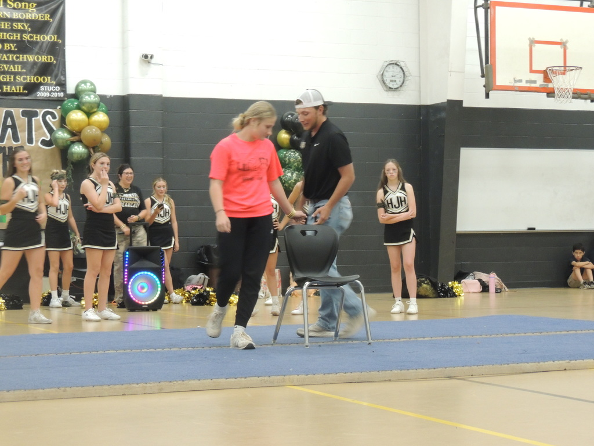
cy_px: 223
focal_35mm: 85
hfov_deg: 23.0
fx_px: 1459
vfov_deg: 17.4
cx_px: 297
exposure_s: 1/25
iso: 640
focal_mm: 15.1
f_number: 4
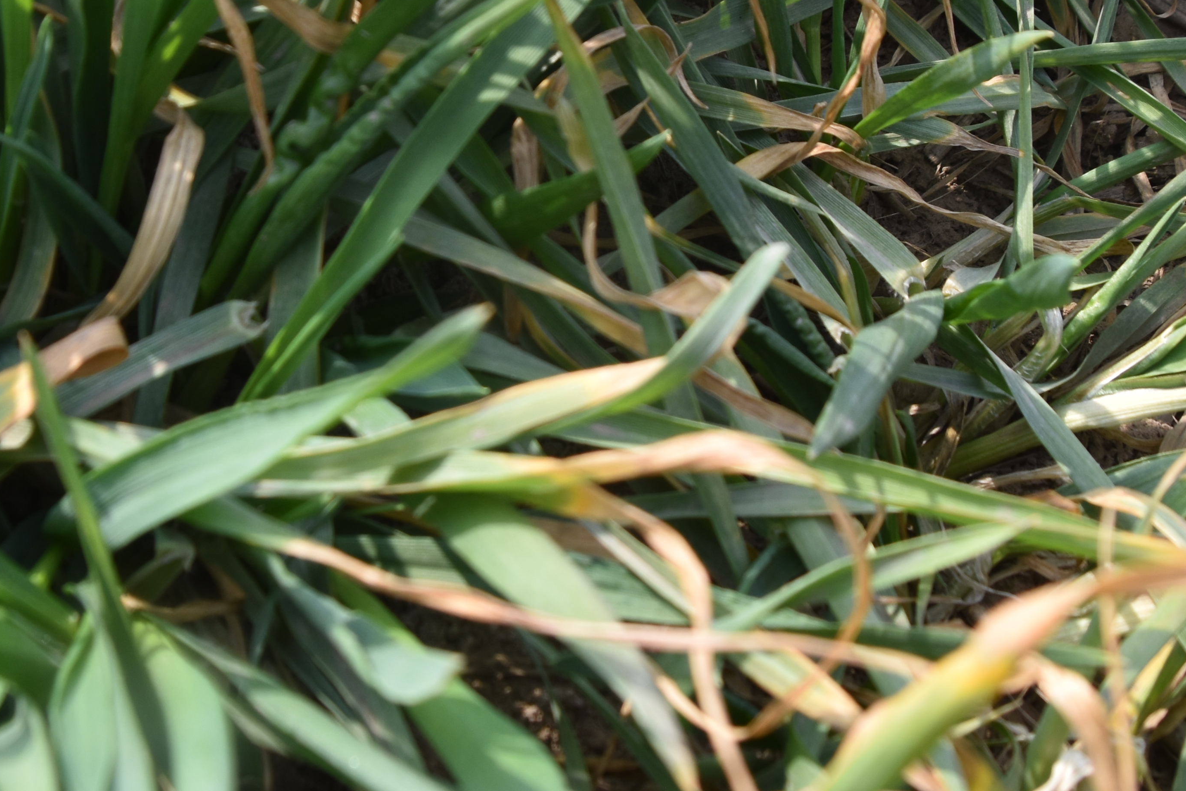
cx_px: 447
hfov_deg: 32.2
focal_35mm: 62
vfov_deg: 21.7
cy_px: 225
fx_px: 2045
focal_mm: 19
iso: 200
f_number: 7.1
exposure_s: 1/320
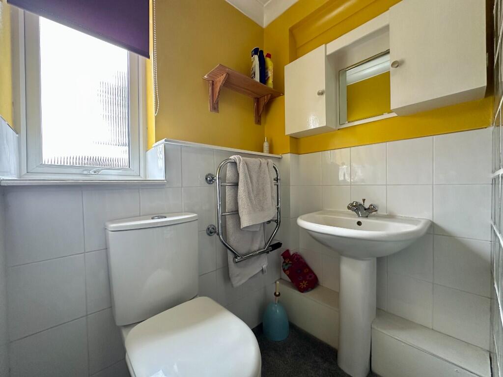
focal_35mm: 14
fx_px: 203
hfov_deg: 102.1
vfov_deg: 85.7
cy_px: 188
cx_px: 252
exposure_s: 1/100
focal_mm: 2.22
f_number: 2.2
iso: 250
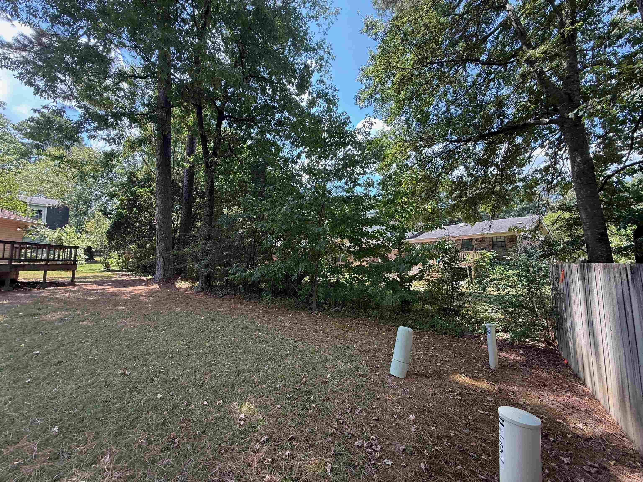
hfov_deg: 102.1
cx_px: 322
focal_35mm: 14
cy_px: 241
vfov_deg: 85.7
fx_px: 260
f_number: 2.2
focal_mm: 2.22
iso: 64
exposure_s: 1/194
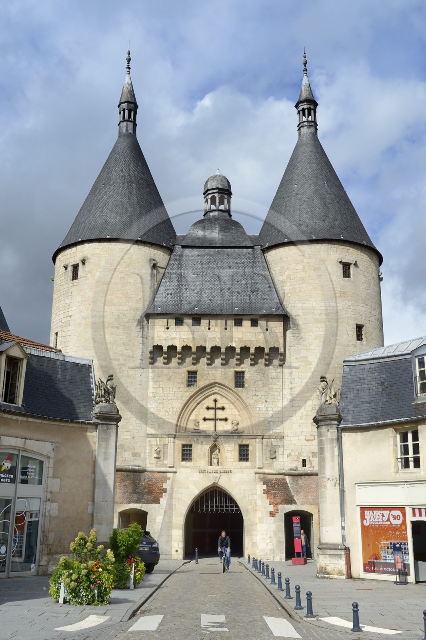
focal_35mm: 40
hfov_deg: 33.4
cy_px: 320
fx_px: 711
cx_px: 213
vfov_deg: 48.5
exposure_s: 1/200
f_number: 16
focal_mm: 40
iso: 200
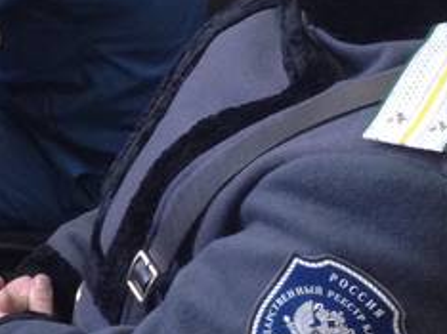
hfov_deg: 15.6
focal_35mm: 113
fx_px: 1458
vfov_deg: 12.5
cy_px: -139
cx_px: -279
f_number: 2.4
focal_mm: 4.12
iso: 125
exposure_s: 1/20
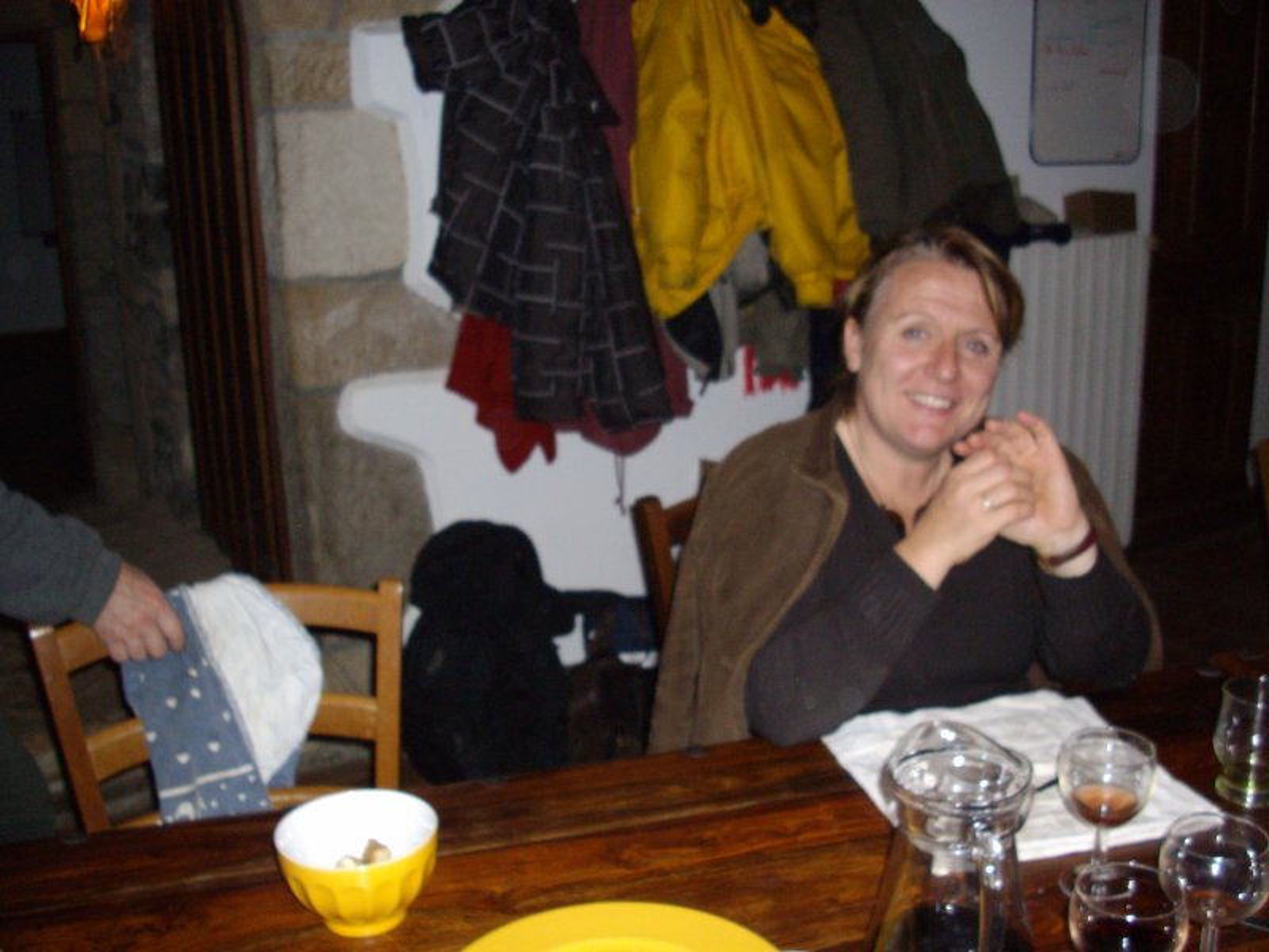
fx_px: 1356
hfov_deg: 50.1
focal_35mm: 37
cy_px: 476
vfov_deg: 38.7
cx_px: 634
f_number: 2.8
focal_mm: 6.2
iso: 160
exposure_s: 1/50
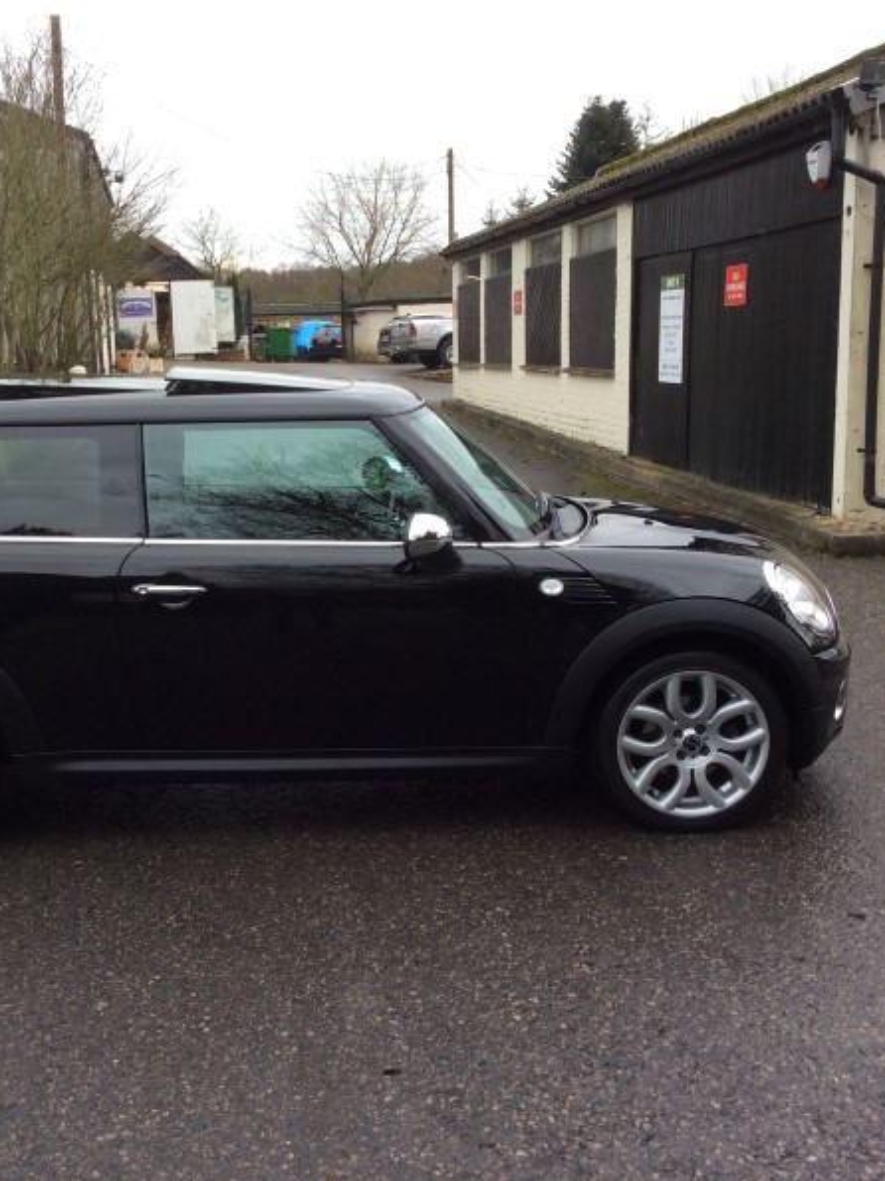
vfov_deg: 43.9
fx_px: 1466
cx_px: 310
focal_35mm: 43
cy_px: 591
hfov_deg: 33.3
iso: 32
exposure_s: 1/130
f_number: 2.4
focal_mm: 3.3
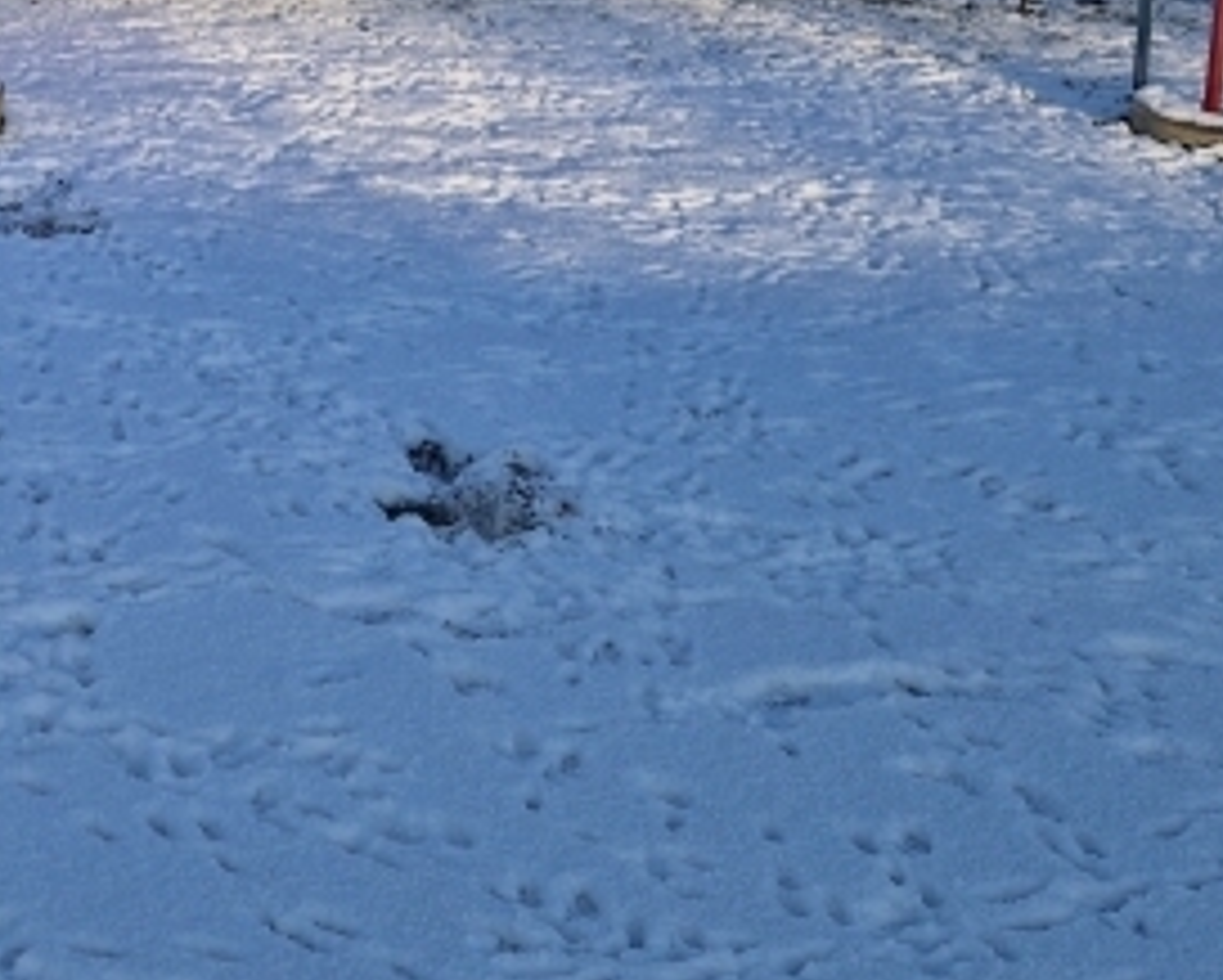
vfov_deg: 21.3
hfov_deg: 27.6
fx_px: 2391
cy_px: -252
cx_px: 103
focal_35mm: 66
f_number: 1.8
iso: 50
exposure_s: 1/1320
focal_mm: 5.4
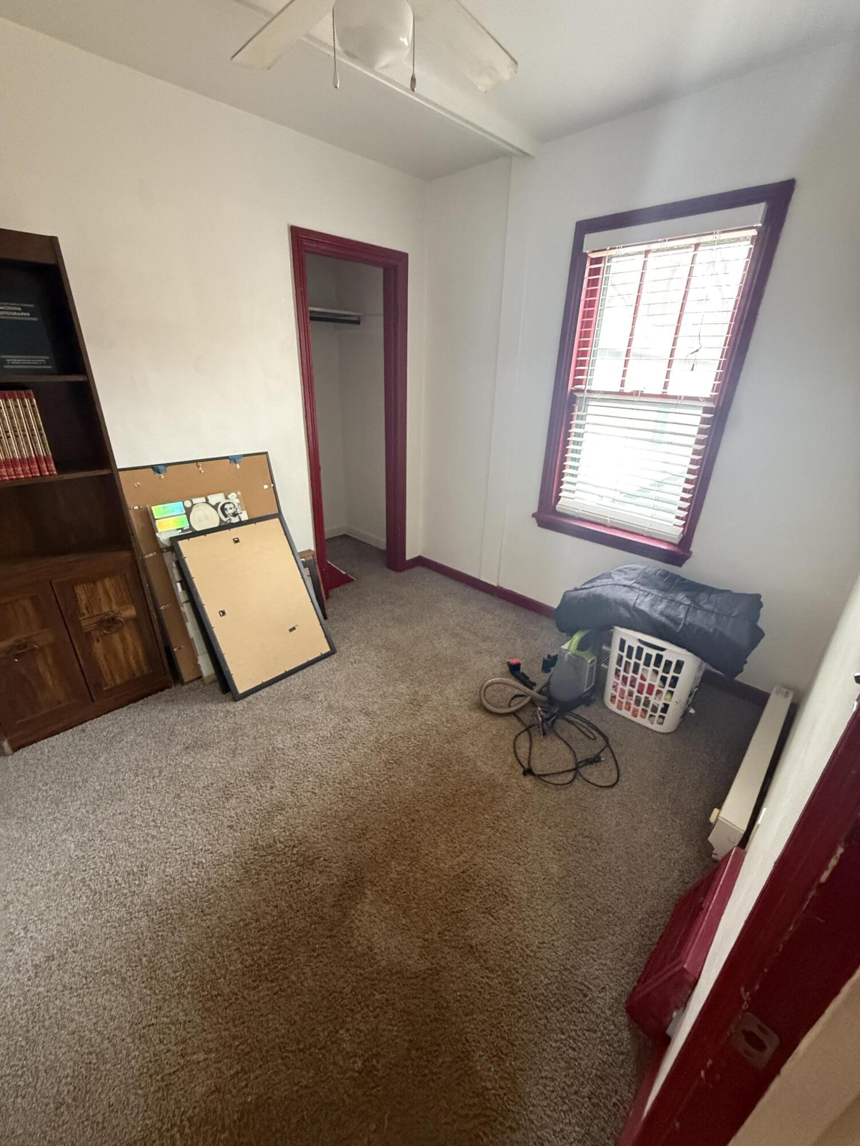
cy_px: 573
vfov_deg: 102.1
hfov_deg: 85.7
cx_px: 430
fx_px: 464
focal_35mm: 14
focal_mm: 2.22
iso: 640
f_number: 2.2
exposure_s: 1/60
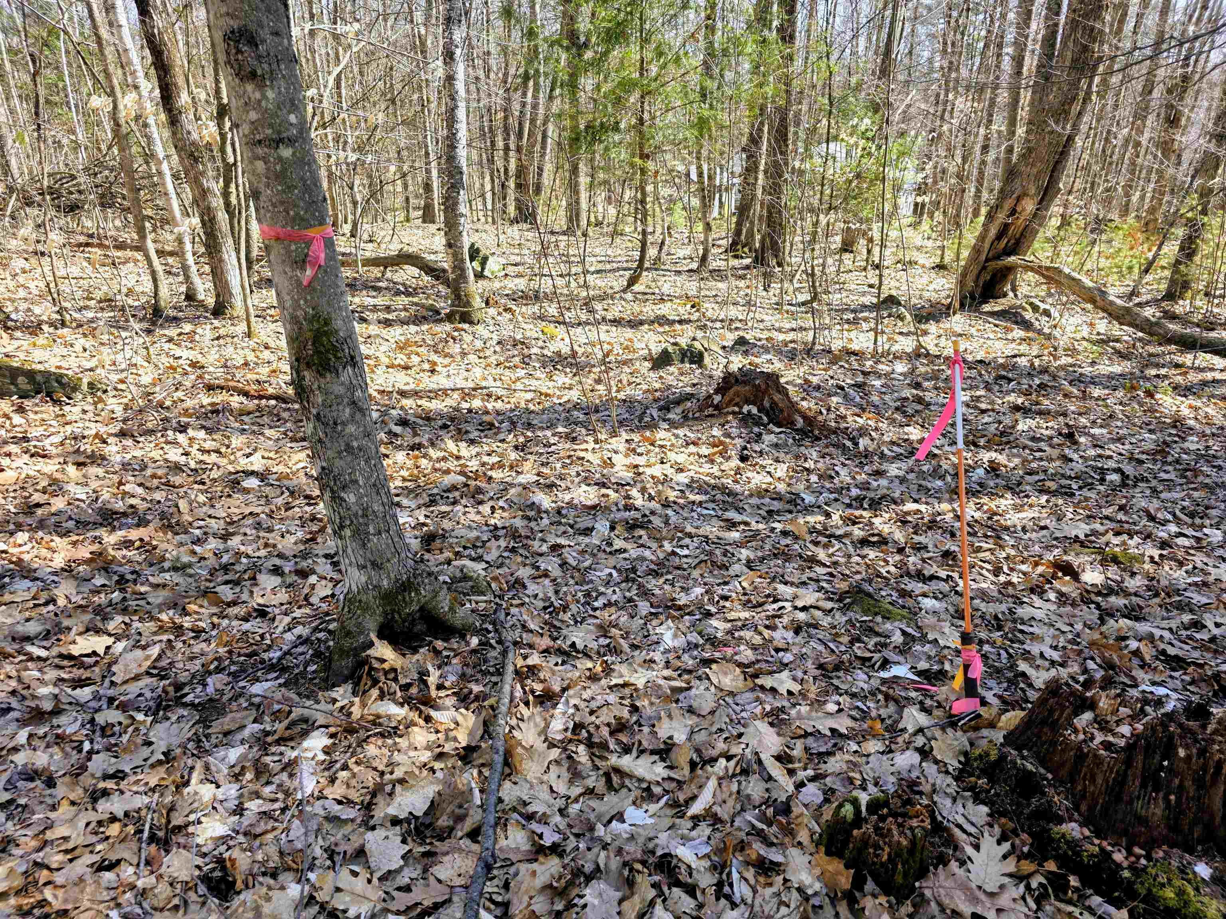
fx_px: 815
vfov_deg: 58.9
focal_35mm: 23
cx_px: 613
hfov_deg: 73.9
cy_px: 460
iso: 32
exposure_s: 1/359
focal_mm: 6.3
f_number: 1.7
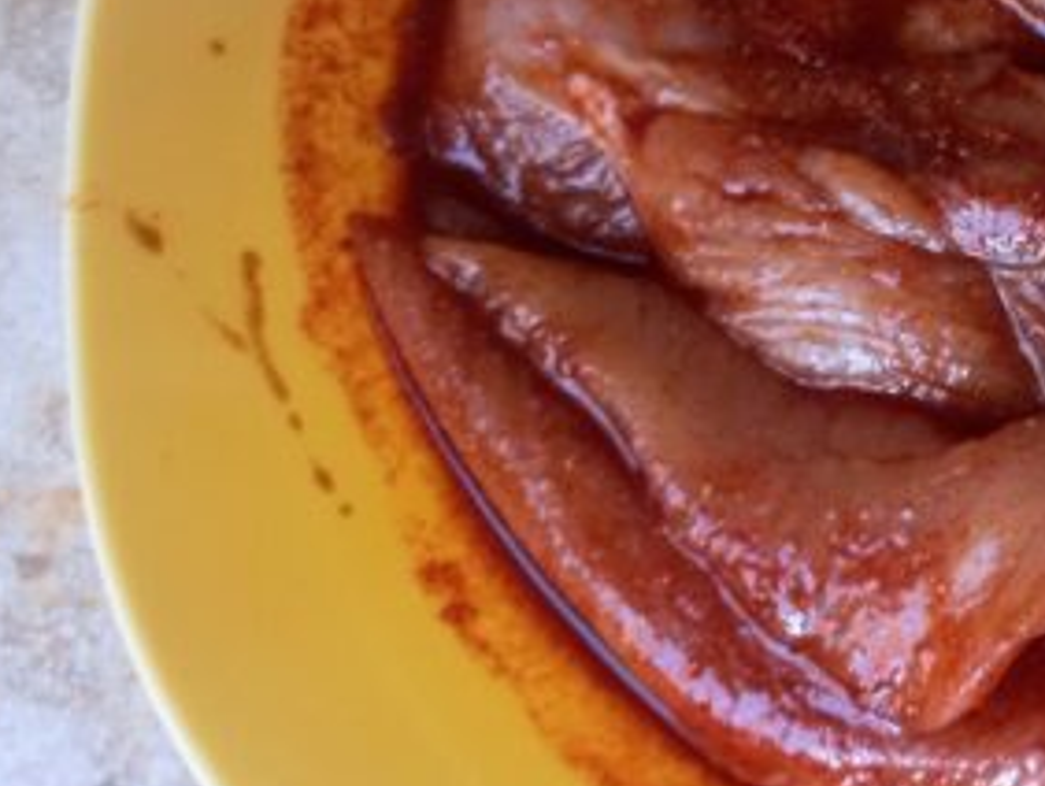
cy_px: 98
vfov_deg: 23.2
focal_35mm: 62
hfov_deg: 28.0
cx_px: 1190
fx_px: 1873
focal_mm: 4.6
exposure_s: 1/50
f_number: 1.8
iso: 160
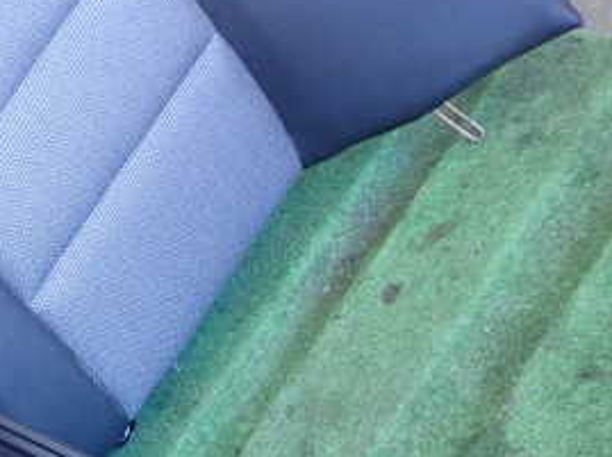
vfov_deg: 20.9
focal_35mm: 67
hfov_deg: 26.8
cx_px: -50
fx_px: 1183
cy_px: 498
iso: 1000
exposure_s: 1/125
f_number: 2.3
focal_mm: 5.4
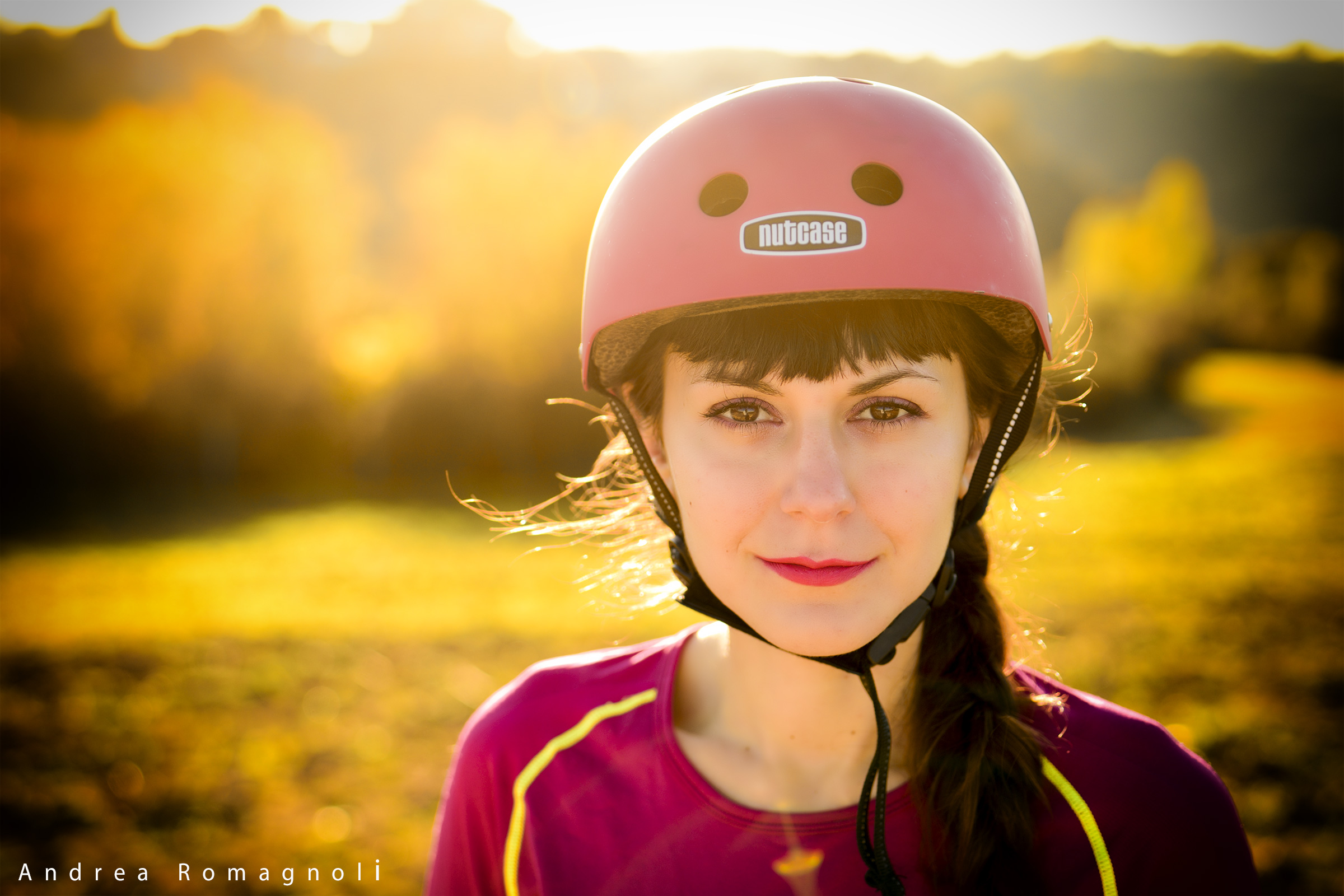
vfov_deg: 29.9
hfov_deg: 43.6
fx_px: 1680
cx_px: 672
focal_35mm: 45
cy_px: 448
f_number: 2.8
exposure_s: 1/1000
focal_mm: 45
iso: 320
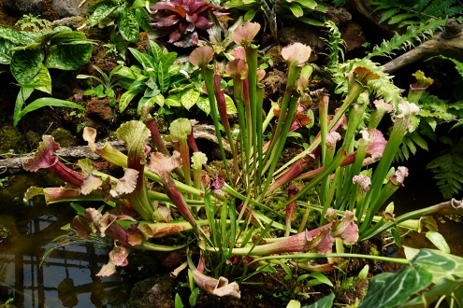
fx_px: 424
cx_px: 232
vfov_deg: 40.0
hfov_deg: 57.2
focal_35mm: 33
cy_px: 154
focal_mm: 22
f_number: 6.3
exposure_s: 1/100
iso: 100
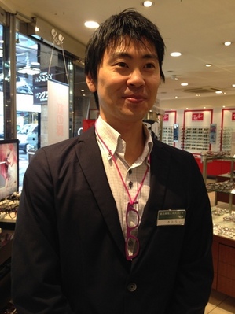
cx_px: 118
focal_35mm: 33
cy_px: 157
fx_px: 299
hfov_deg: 42.9
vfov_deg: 55.4
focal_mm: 4.12
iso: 50
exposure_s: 1/25
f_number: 2.4
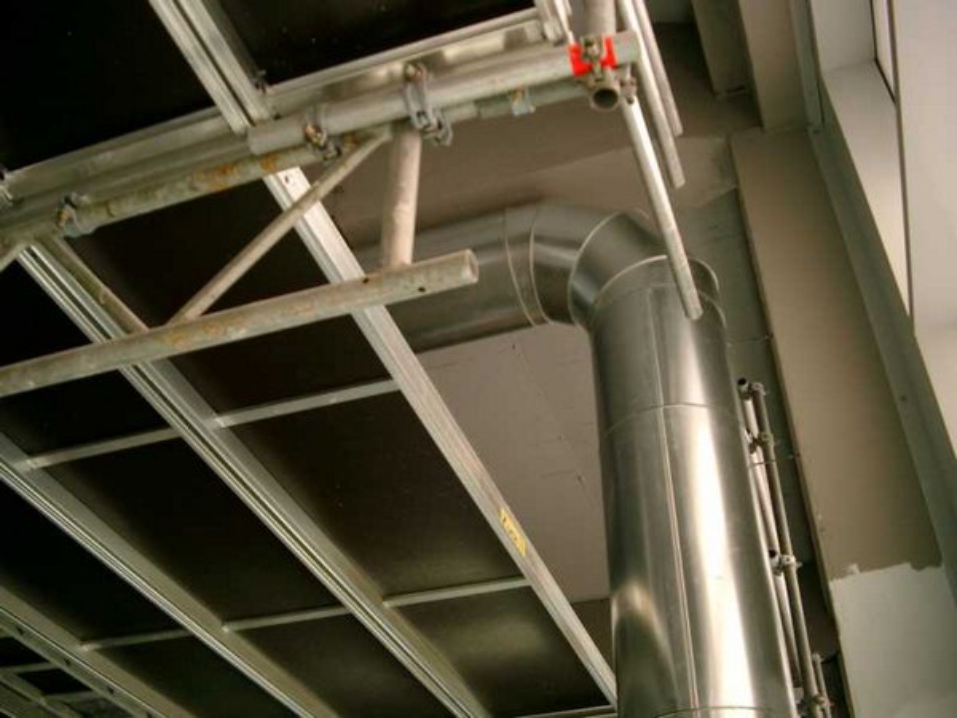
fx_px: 1023
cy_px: 359
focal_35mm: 37
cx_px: 478
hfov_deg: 50.1
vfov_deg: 38.7
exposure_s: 1/160
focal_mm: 7.6
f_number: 2.6
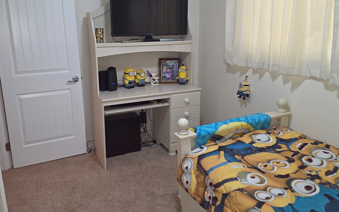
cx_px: 149
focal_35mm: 29
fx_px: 268
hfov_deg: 64.4
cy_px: 87
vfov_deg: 43.0
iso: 100
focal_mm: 6.3
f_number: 1.7
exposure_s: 1/30
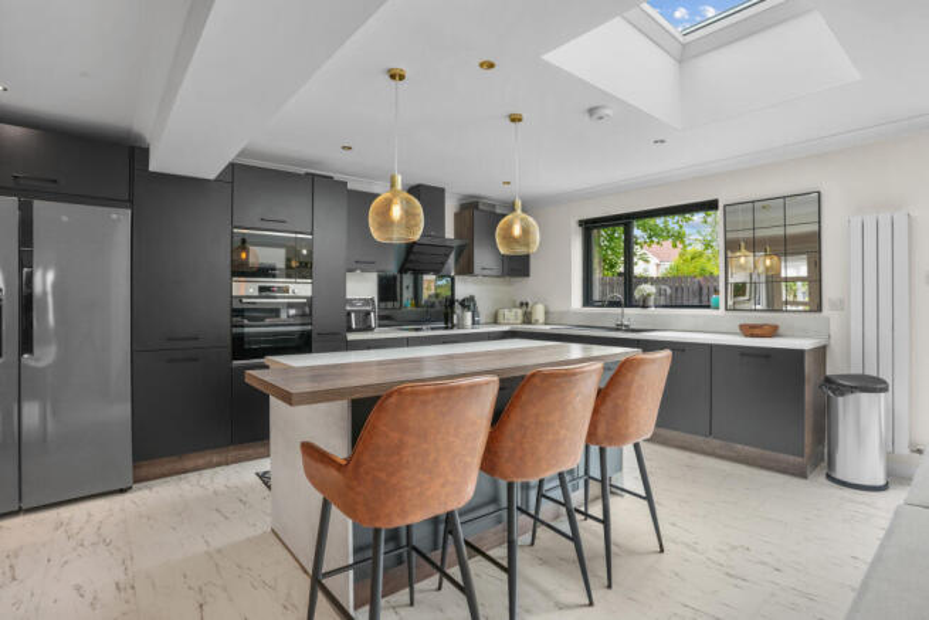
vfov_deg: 70.5
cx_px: 464
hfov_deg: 93.3
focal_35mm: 17
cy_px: 310
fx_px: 439
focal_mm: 17
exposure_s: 1/5
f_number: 8
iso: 250
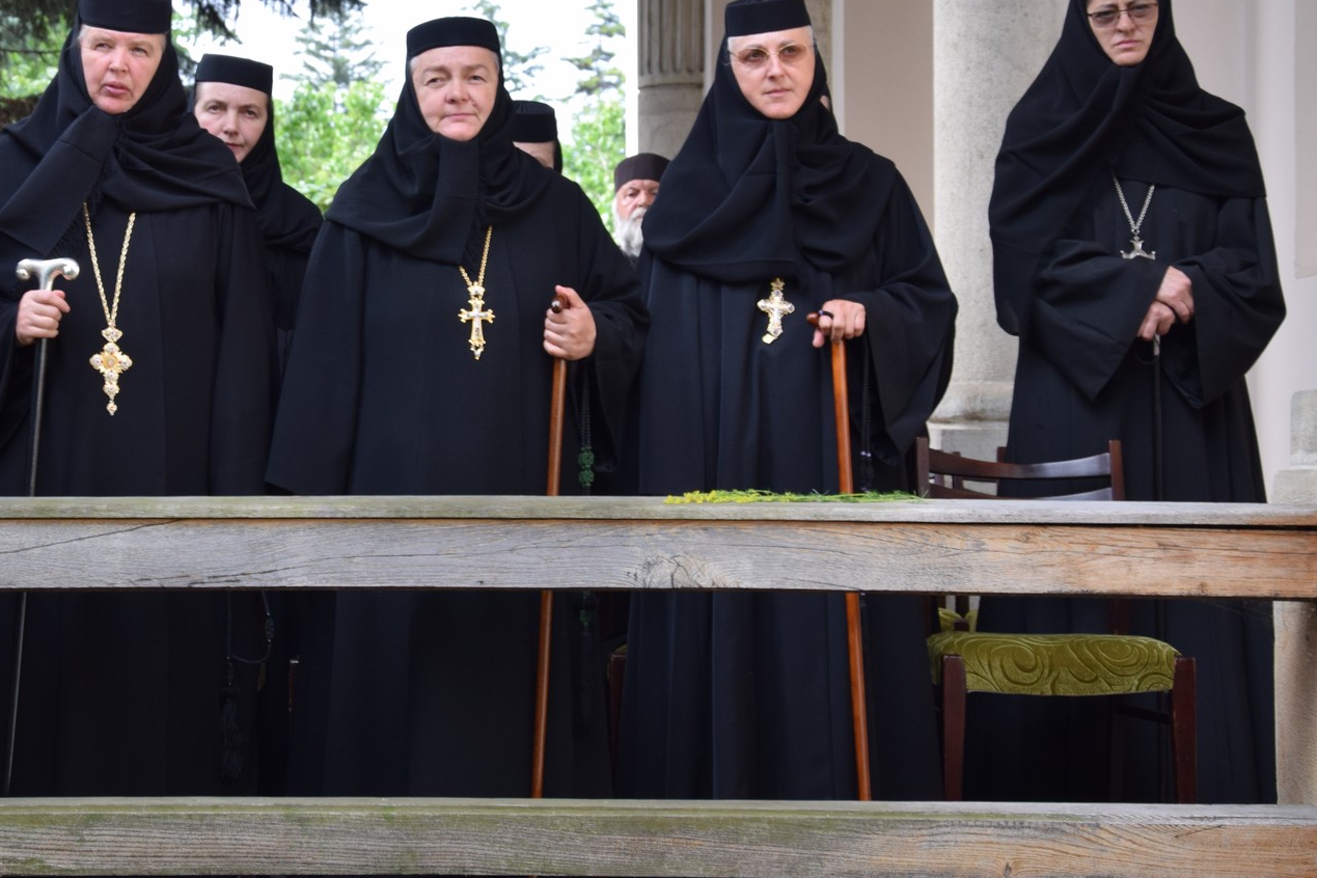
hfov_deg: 21.4
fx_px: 3475
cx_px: 443
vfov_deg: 14.4
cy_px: 337
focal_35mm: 95
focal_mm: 42
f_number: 6.3
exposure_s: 1/160
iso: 400
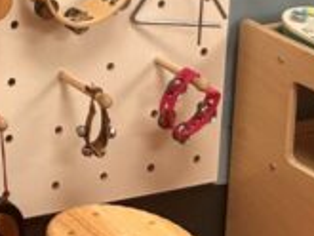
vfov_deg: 8.4
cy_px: -333
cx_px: -392
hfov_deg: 10.8
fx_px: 1461
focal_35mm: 161
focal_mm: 5.7
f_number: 1.5
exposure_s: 1/60
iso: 80
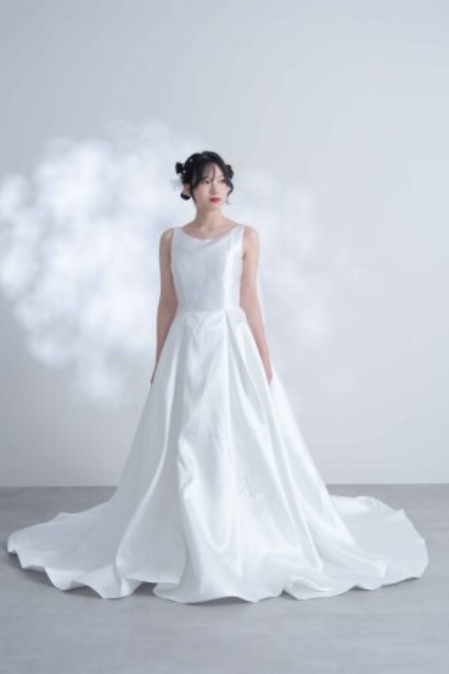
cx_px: 224
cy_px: 333
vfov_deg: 41.1
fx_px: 899
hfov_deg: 28.1
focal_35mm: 48
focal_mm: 31.1
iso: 200
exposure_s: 1/125
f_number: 4
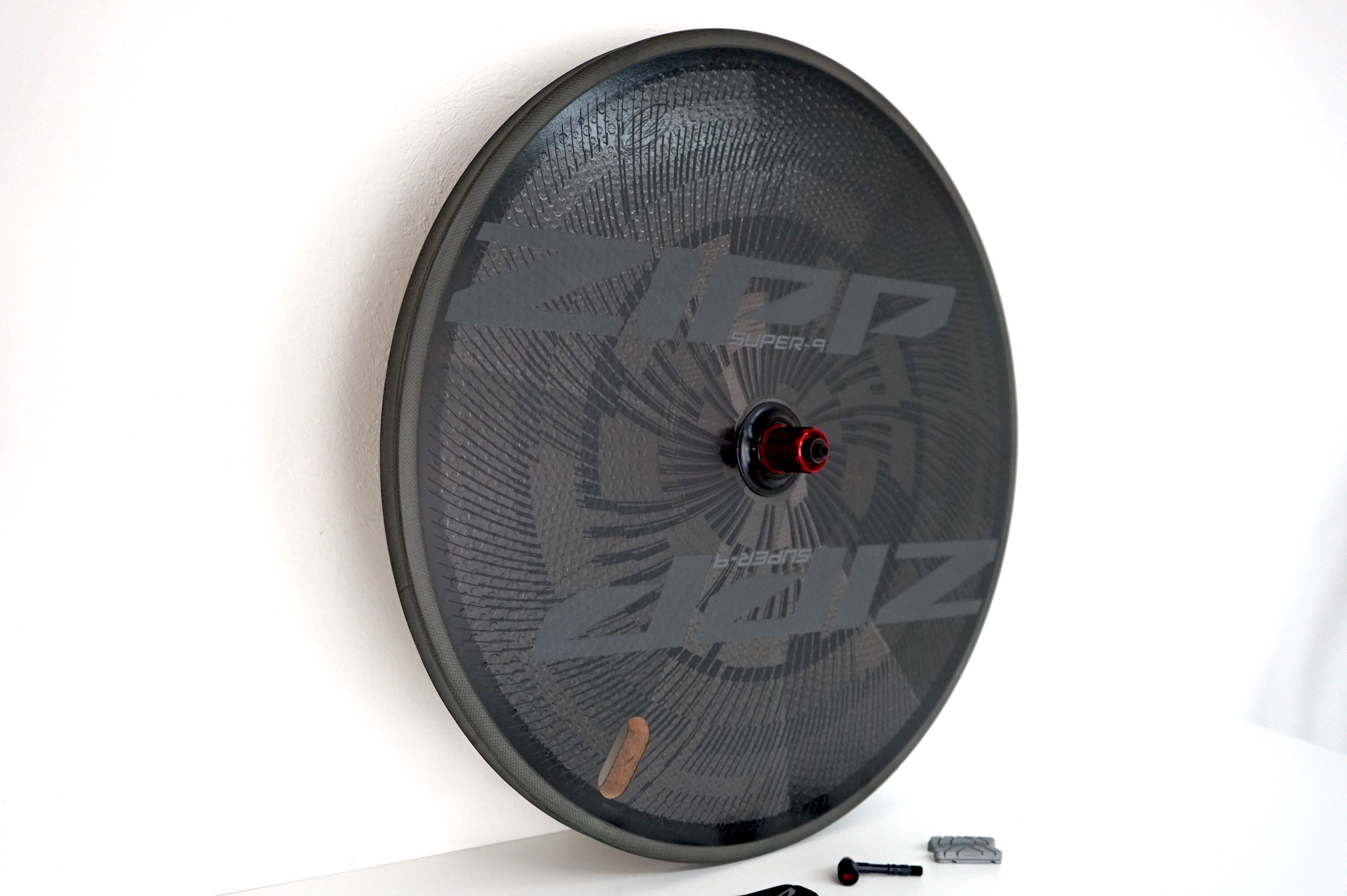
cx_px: 674
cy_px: 448
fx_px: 1271
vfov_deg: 38.8
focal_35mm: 34
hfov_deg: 55.8
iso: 1250
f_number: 4
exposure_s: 1/160
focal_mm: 34
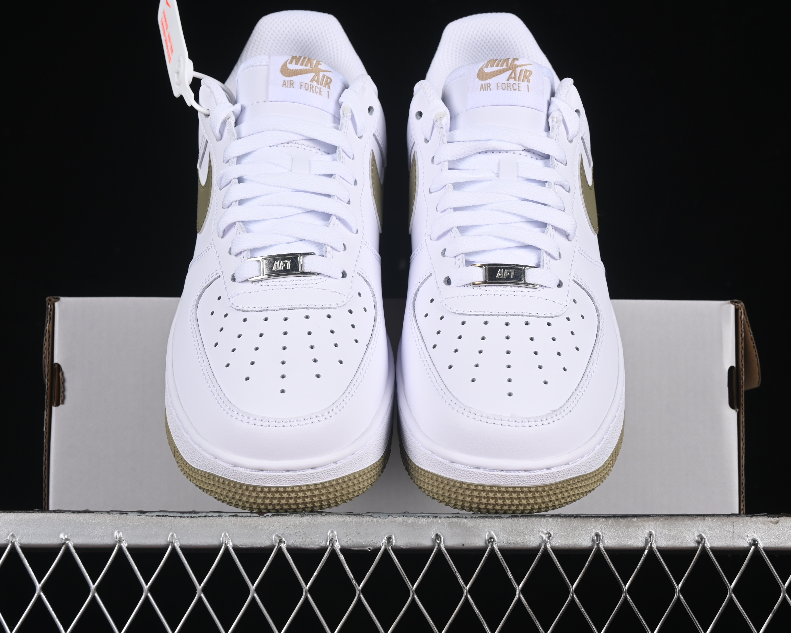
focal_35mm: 85
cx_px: 397
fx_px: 1990
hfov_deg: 22.5
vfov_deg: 18.1
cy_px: 316
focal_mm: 50
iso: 160
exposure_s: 1/100
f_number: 8
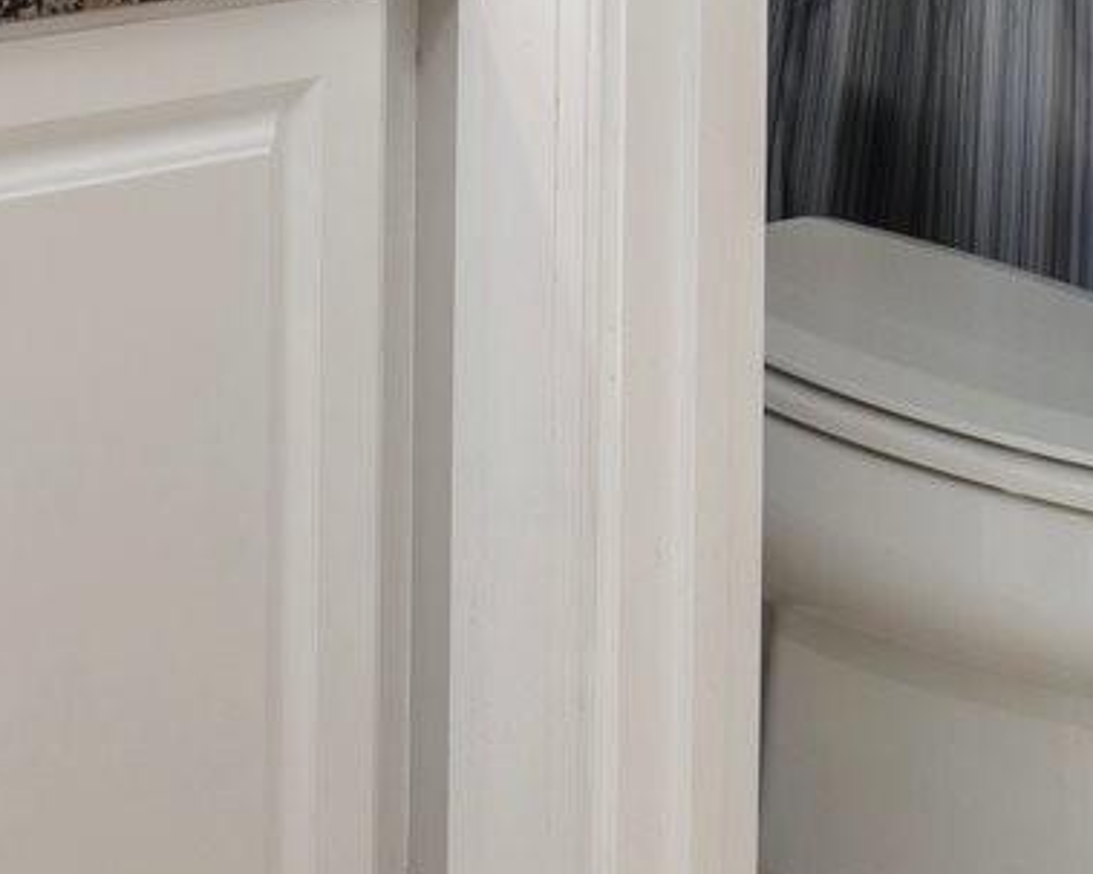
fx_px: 2296
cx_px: -660
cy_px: -591
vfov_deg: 18.1
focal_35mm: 71
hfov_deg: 21.3
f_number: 8
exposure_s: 1/60
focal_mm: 14
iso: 400
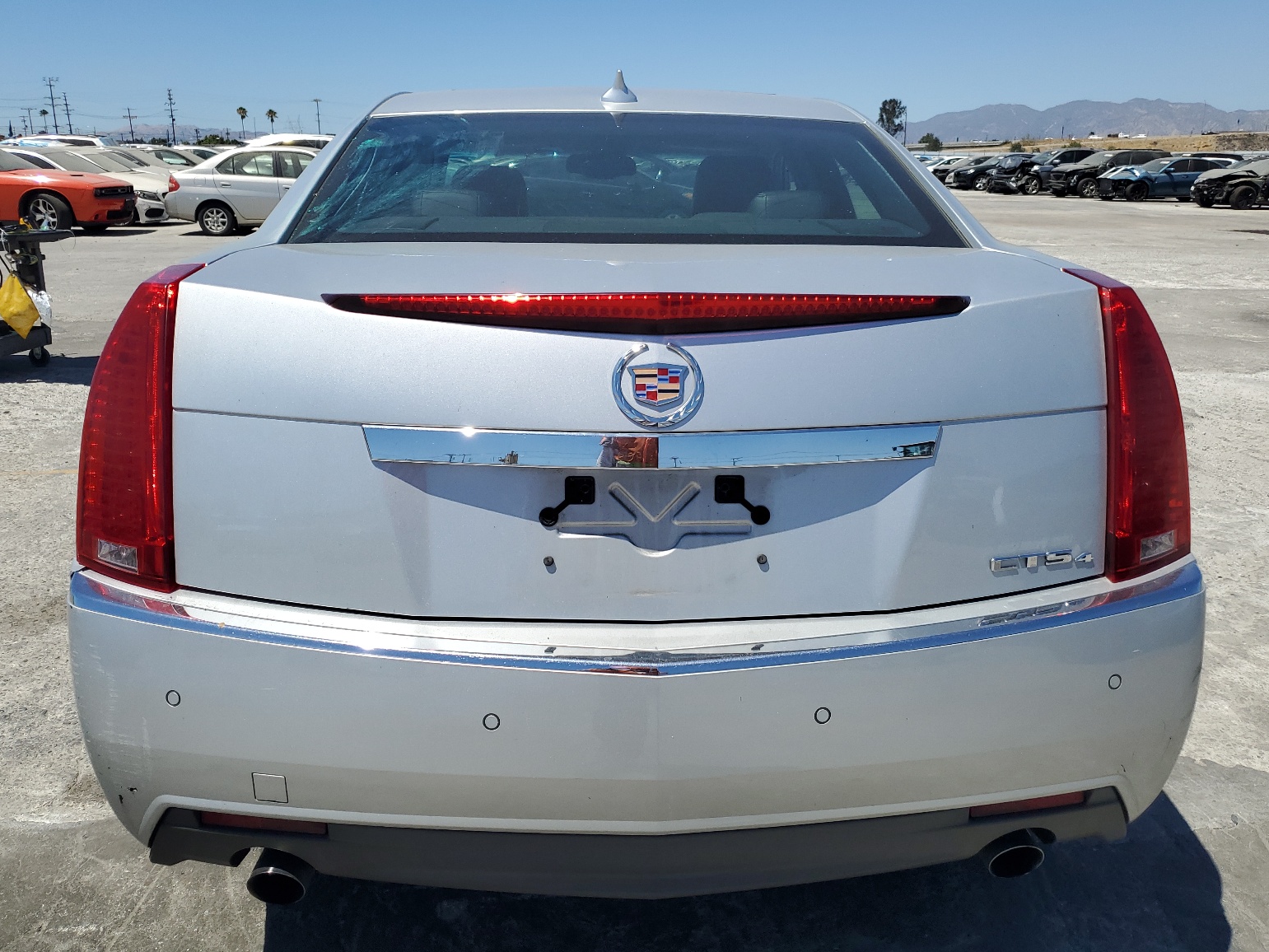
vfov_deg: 51.4
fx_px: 990
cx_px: 632
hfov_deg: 65.3
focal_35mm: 27
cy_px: 468
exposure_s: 1/5000
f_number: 1.5
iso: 50
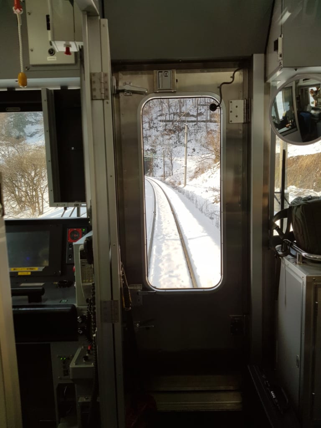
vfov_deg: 67.3
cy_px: 214
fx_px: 321
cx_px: 160
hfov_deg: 53.1
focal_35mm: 26
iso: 40
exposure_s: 1/415
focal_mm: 4.2
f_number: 1.7
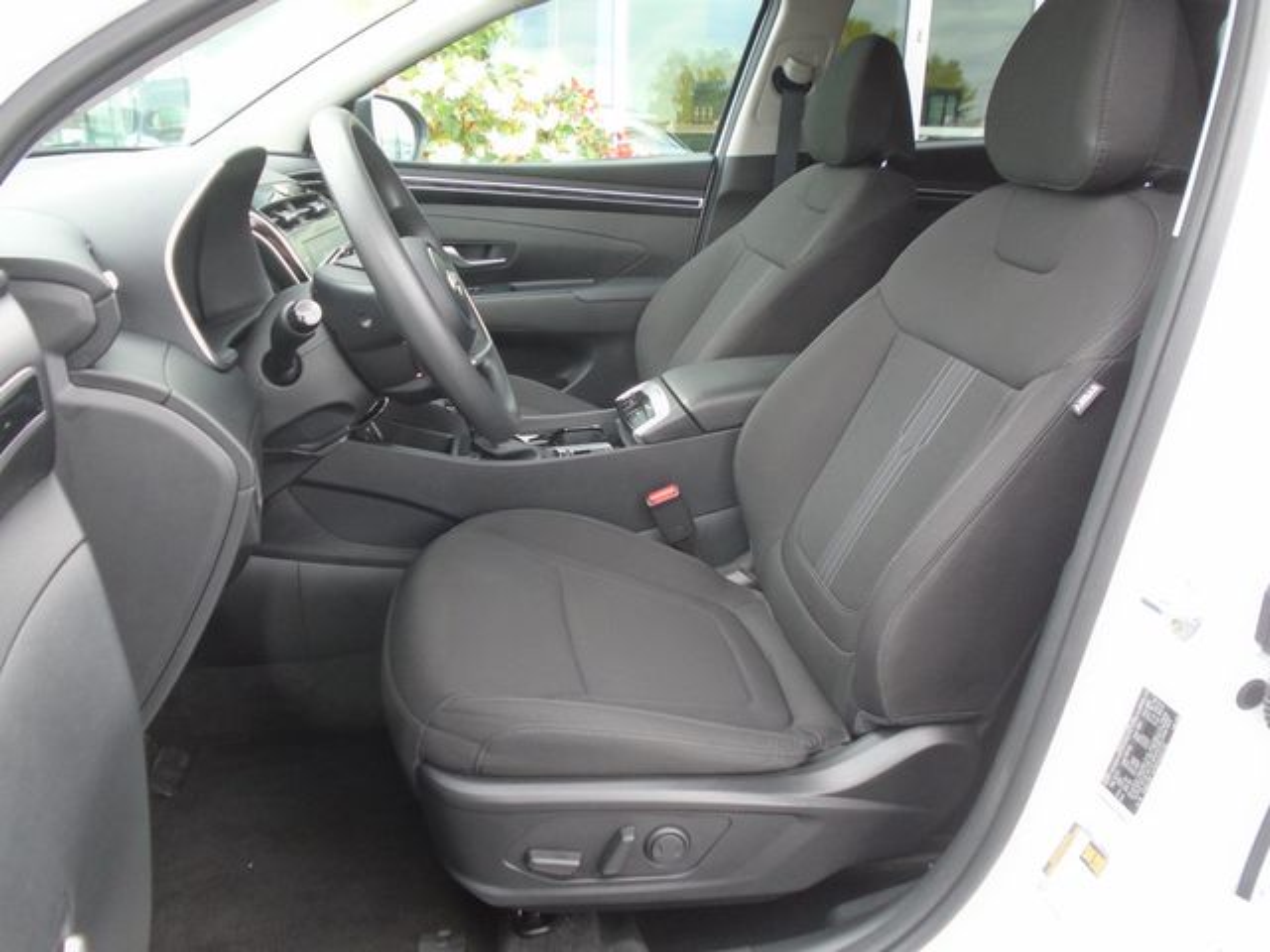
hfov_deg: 67.3
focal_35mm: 26
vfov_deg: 53.1
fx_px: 954
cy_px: 476
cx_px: 635
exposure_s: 1/40
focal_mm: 4.6
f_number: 3.2
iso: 100
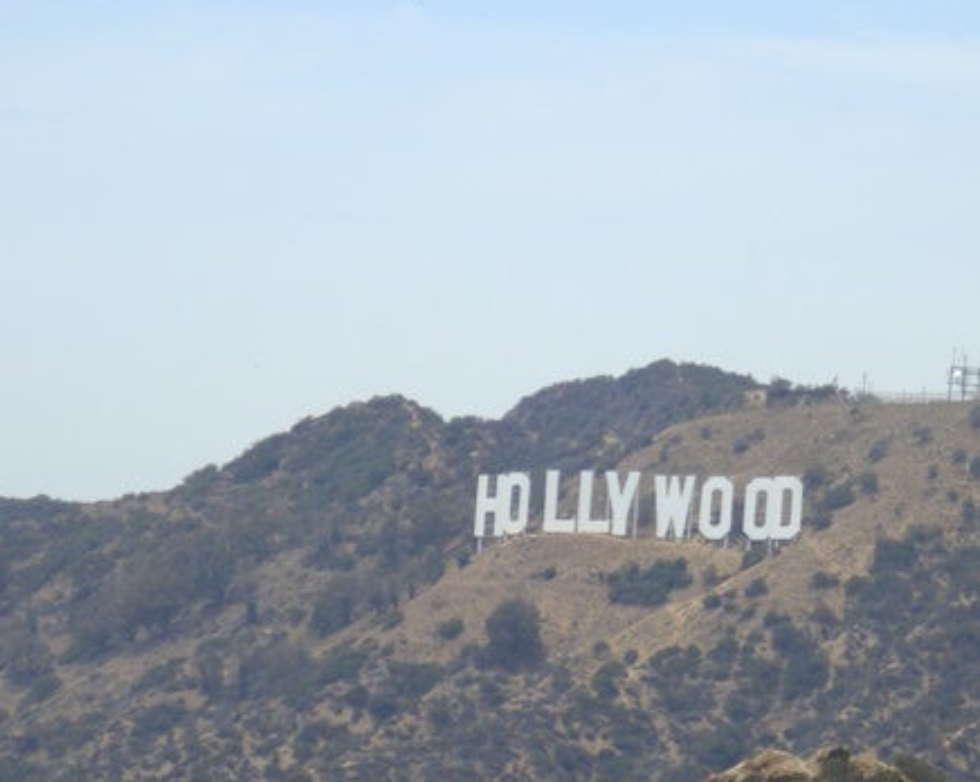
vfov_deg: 4.3
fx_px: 10519
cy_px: 400
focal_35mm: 363
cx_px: 587
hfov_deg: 5.3
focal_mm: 40.2
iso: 80
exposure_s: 1/250
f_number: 6.1
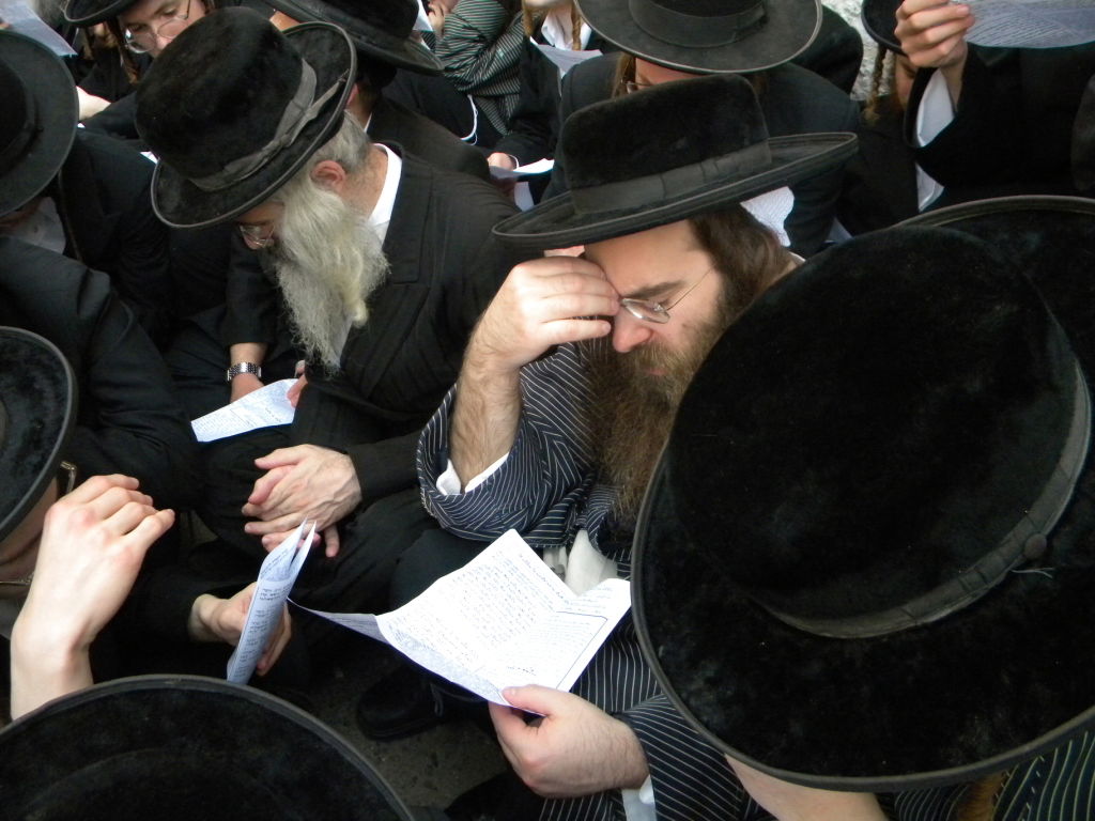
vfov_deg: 49.7
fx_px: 886
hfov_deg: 63.4
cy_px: 410
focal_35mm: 28
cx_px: 548
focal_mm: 5
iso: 400
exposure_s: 1/490
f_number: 3.5
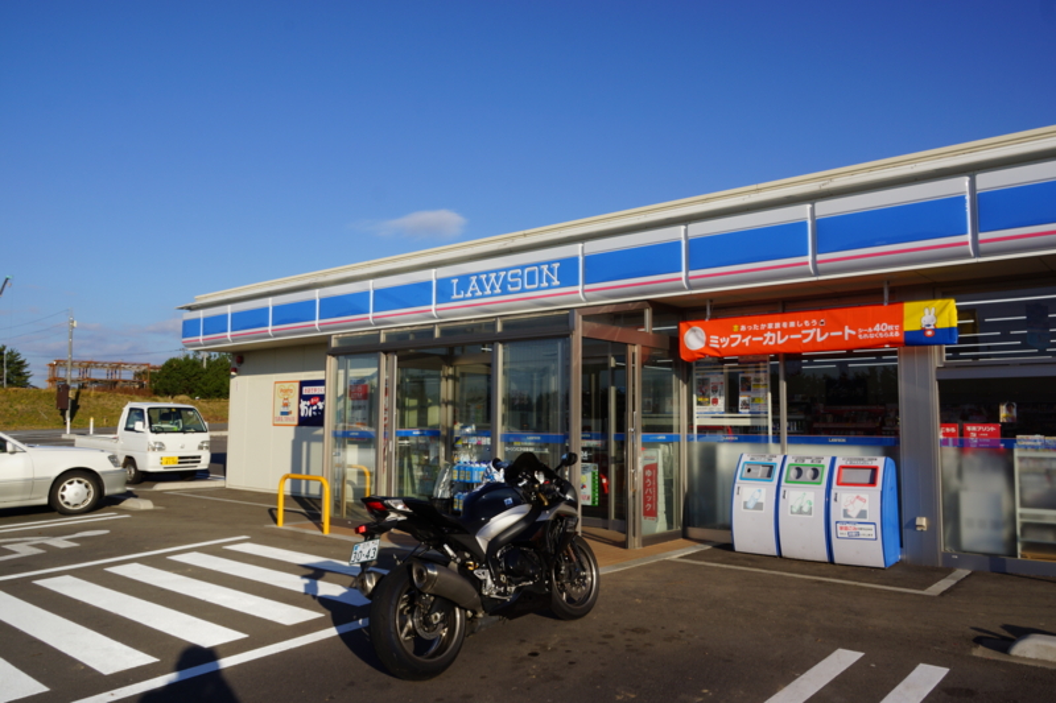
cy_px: 352
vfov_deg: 47.9
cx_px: 528
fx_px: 792
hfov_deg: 67.4
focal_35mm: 27
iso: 100
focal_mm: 18
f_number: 13
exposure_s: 1/160
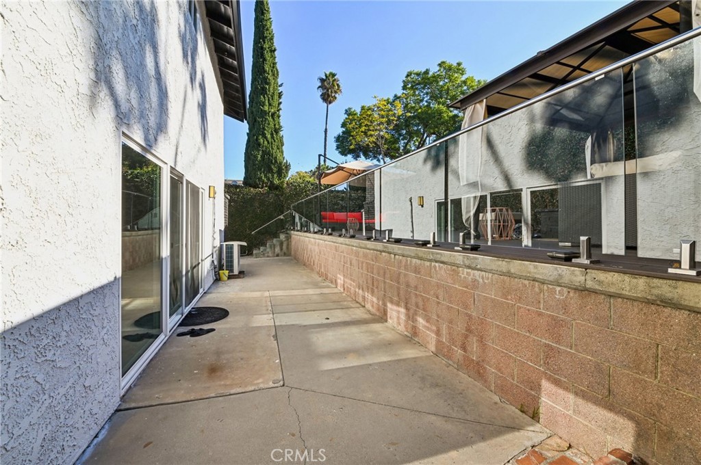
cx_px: 350
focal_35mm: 14
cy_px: 232
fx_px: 272
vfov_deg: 81.1
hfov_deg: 104.3
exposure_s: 1/30
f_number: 25
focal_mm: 14
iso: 250
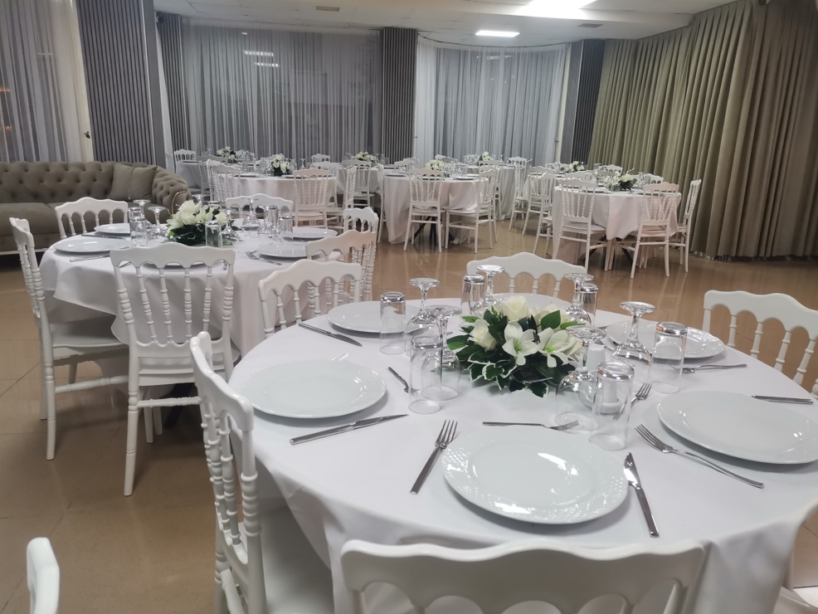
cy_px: 309
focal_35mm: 27
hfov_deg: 65.3
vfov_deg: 51.4
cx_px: 418
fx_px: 638
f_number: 1.8
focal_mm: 4.75
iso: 400
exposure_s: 1/100
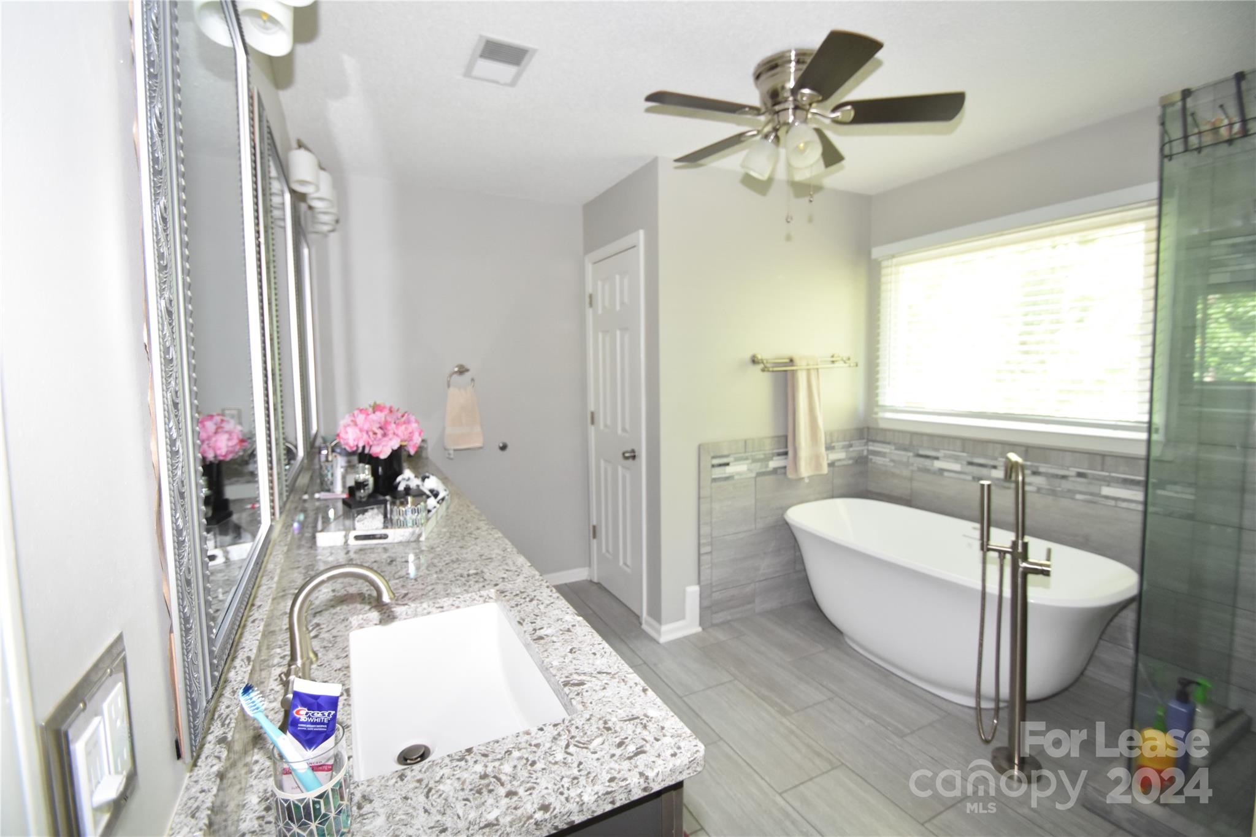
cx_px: 628
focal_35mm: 15
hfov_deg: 100.4
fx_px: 523
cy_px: 418
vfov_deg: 77.3
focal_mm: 10
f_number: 4
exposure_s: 1/60
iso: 1000
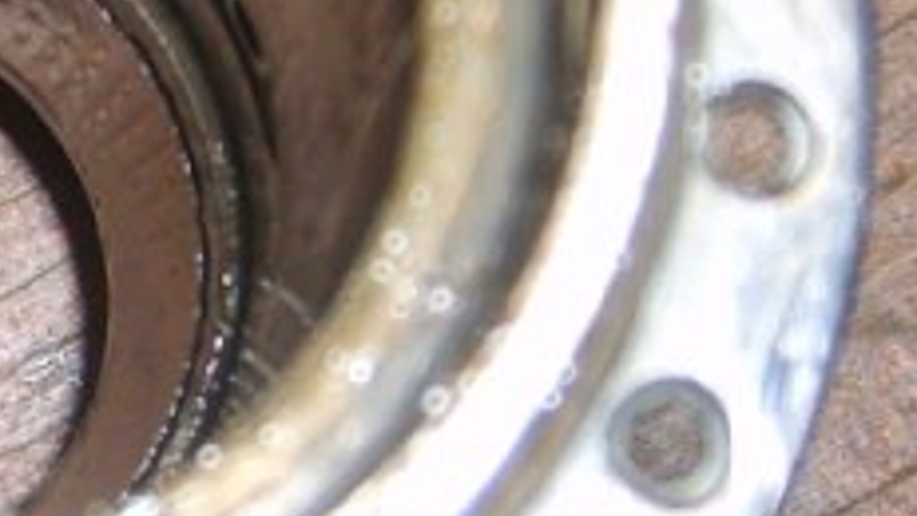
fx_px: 4110
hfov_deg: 12.4
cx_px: -254
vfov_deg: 7.2
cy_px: 127
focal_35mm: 169
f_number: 2.8
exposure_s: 1/45
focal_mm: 5.8
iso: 100
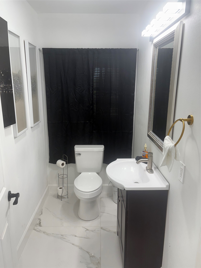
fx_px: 201
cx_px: 100
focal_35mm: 26
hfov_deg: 53.1
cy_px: 134
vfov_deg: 67.3
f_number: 1.6
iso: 80
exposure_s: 1/120
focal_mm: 5.96
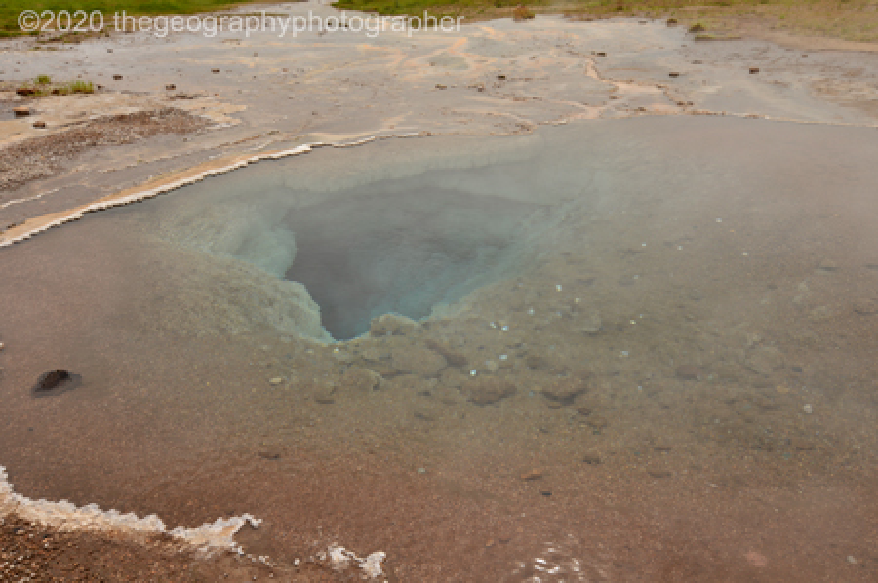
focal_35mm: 34
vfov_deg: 38.8
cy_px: 292
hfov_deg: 55.8
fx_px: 828
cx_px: 439
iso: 100
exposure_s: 1/125
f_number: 11
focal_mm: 34
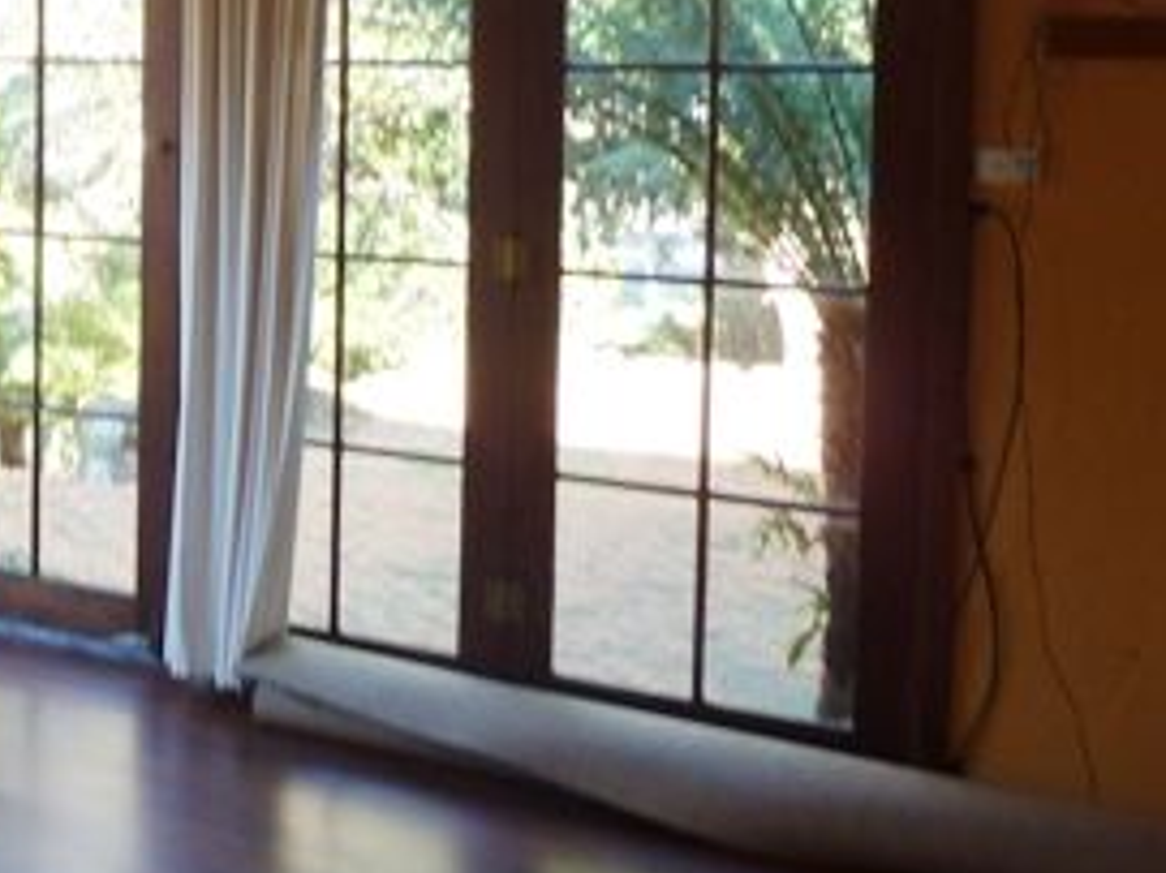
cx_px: -202
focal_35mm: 59
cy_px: 163
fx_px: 1986
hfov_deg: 28.7
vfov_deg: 24.4
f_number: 3.3
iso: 100
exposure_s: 1/30
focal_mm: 4.1
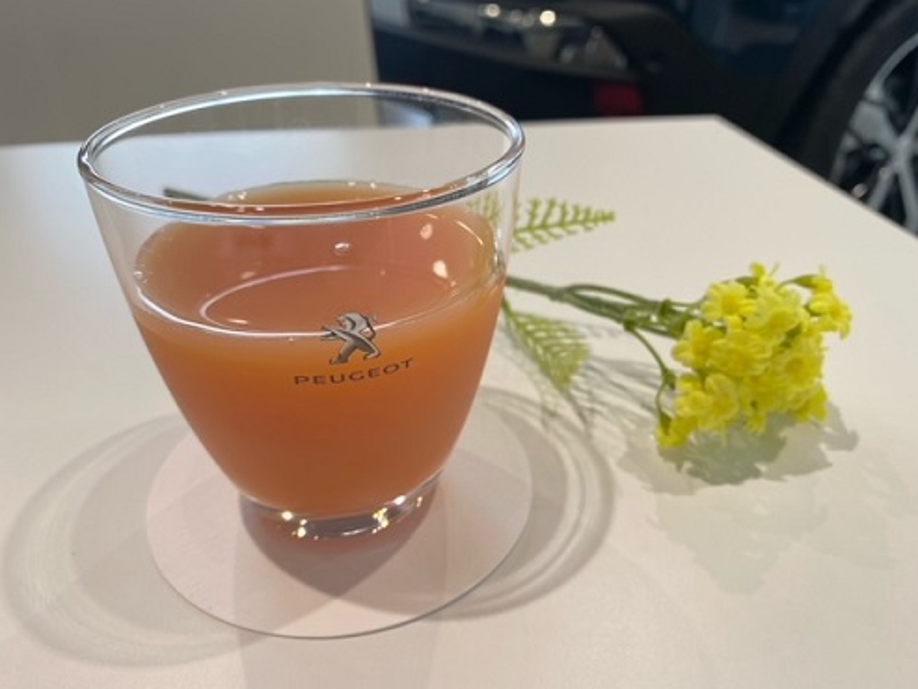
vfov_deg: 51.4
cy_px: 346
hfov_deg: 65.3
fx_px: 716
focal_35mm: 27
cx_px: 475
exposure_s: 1/175
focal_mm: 4.25
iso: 32
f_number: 1.8
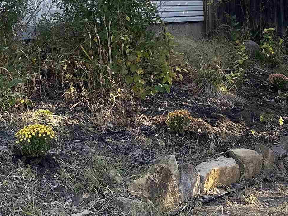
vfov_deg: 17.8
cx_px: 65
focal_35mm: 76
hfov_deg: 25.3
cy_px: -88
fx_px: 632
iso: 80
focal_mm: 6.86
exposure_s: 1/583
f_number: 1.78
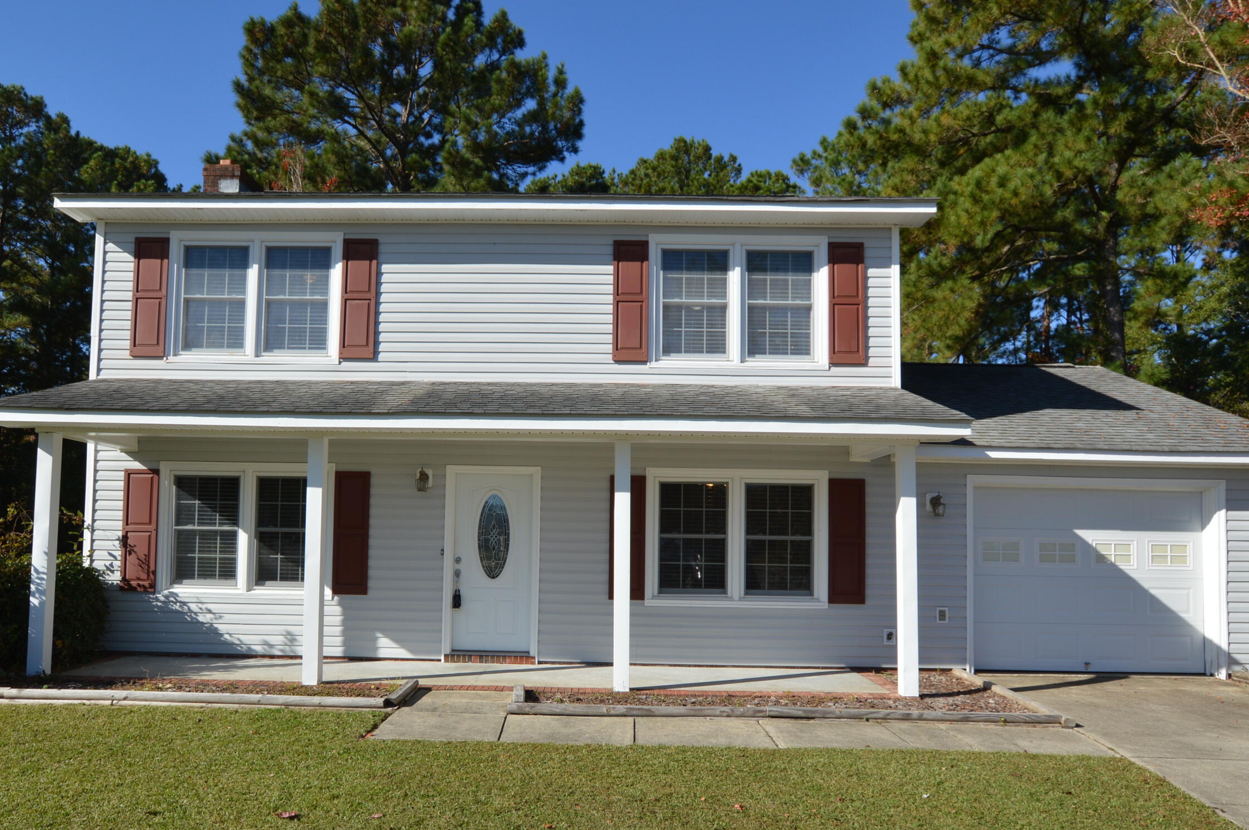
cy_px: 500
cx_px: 563
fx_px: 832
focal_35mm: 24
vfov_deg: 52.7
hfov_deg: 73.6
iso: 100
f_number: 8
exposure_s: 1/250
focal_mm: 12
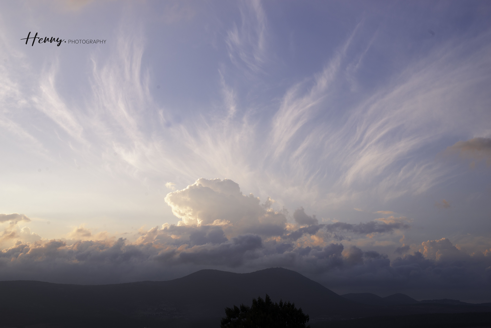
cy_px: 164
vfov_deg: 27.0
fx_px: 682
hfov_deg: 39.6
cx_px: 246
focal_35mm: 50
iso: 160
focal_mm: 50
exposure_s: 1/320
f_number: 10
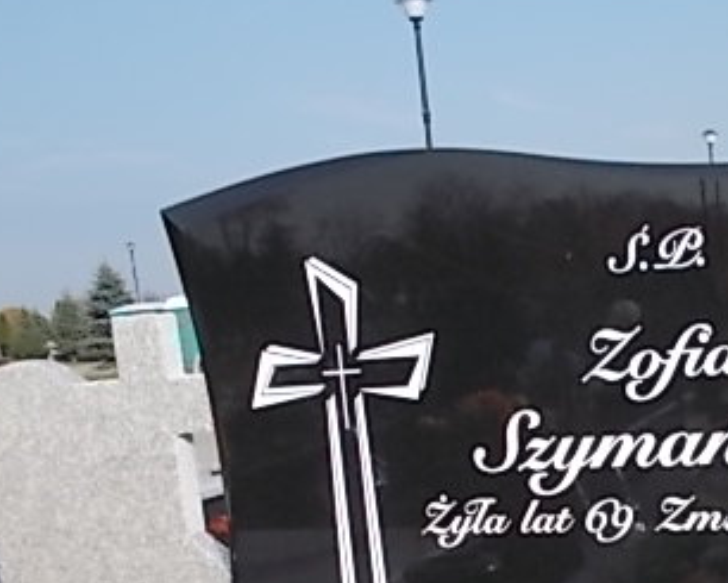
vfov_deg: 28.1
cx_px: 611
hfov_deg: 34.0
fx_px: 1142
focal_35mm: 53
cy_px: 462
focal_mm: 4.6
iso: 80
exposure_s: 1/160
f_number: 8
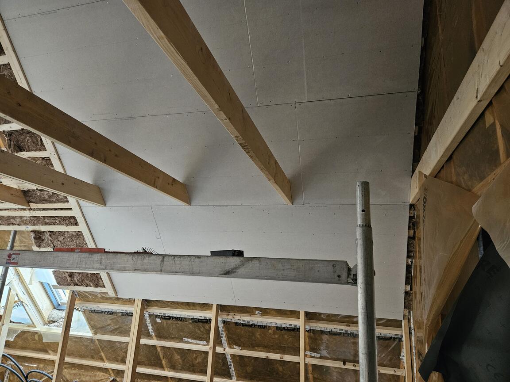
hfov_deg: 73.9
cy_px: 191
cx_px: 255
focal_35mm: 23
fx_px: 339
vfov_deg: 58.9
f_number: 1.8
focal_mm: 5.4
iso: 640
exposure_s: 1/33.3
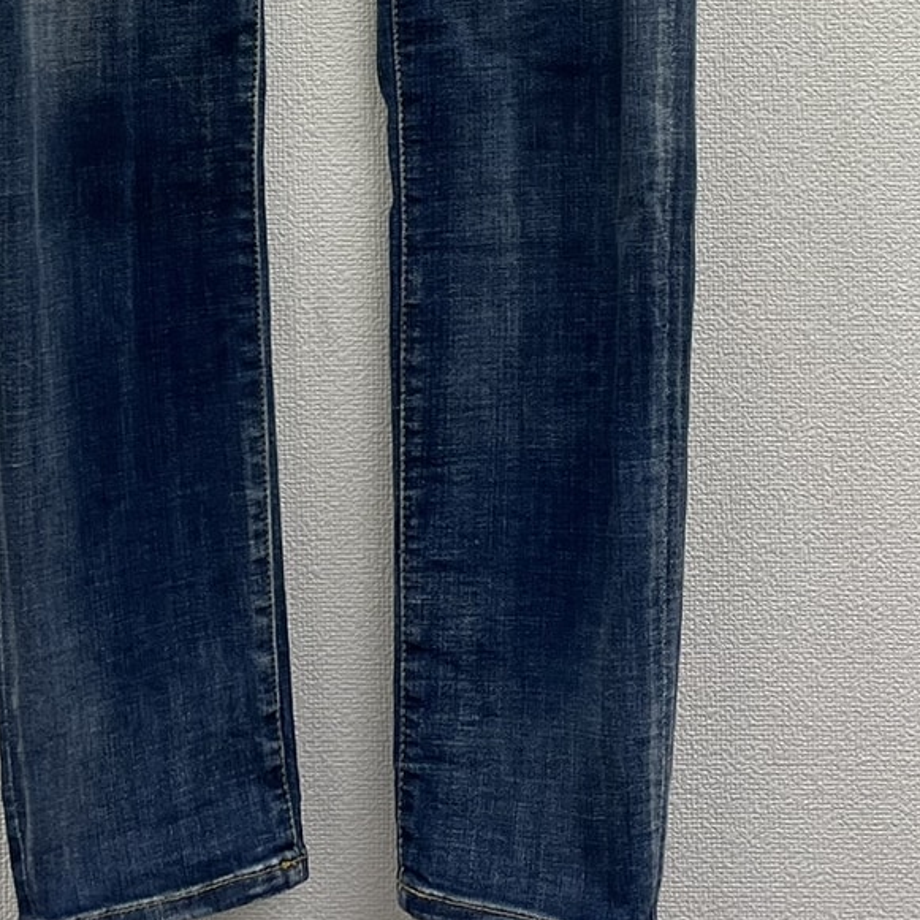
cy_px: -138
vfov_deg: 21.4
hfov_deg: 22.7
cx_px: 329
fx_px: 2285
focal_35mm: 76
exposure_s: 1/115
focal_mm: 4.2
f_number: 1.6
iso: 64
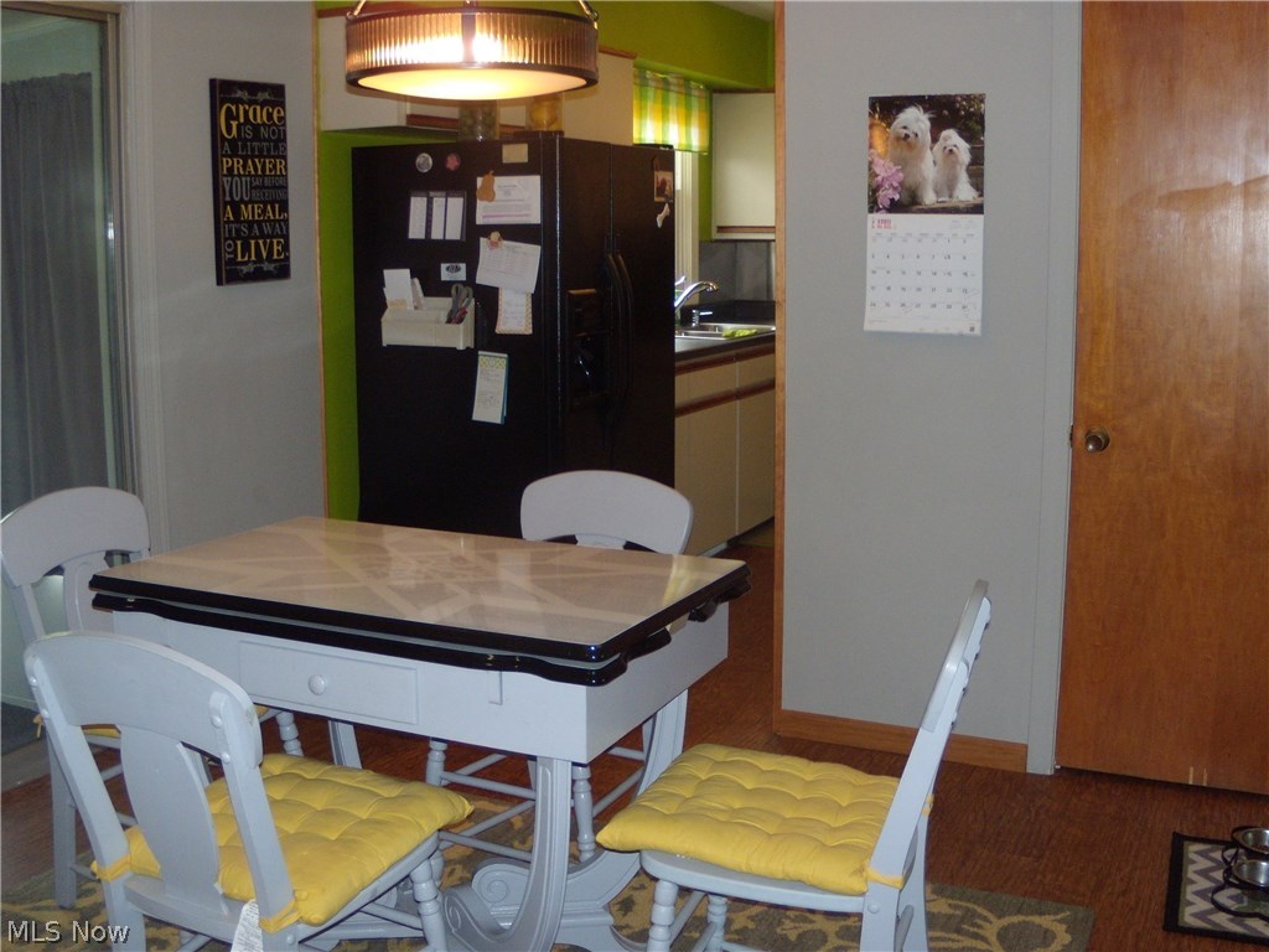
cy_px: 476
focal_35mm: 36
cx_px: 634
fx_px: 1320
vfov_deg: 39.7
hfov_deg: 51.4
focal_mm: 6.4
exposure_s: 1/30
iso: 200
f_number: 3.6
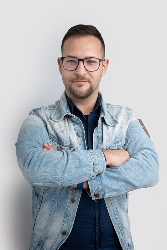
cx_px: 84
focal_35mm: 50
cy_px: 125
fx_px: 348
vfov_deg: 39.6
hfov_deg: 27.0
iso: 100
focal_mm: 50
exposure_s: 1/250
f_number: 8
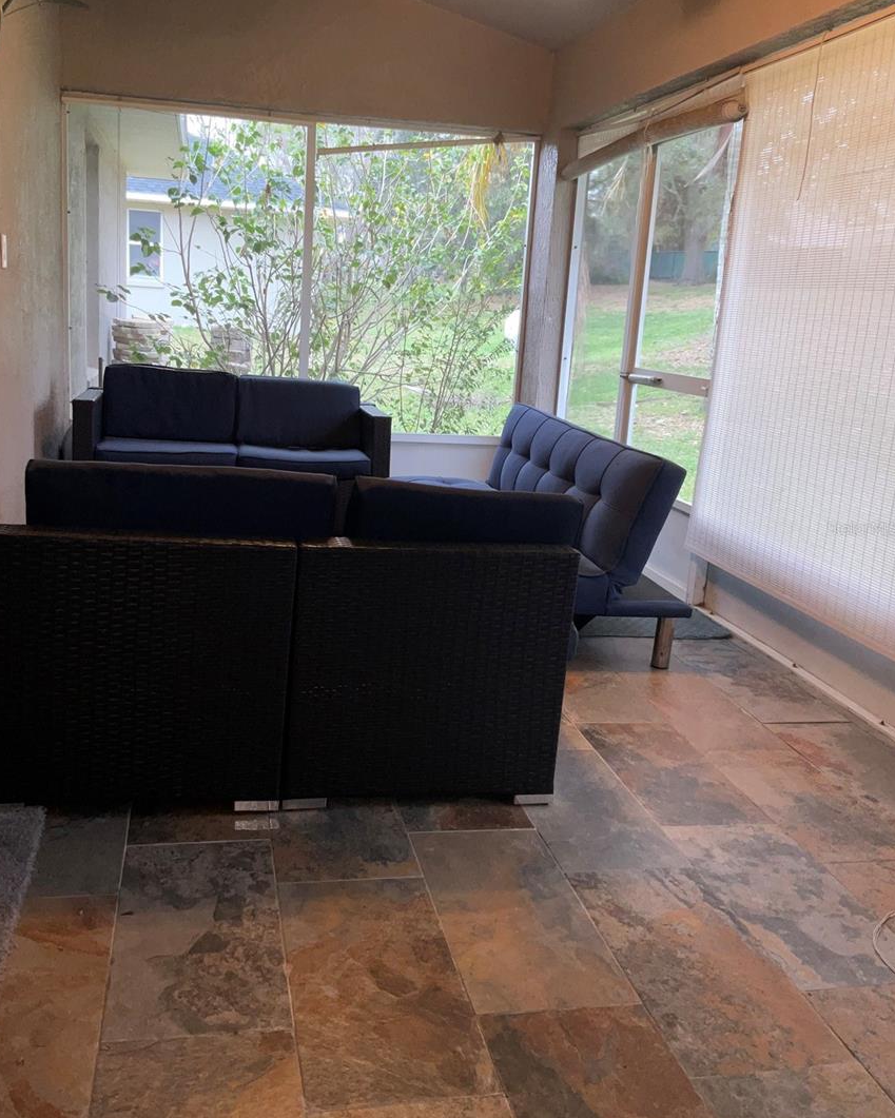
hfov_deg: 45.8
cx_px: 428
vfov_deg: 55.6
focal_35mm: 32
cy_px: 528
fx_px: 1059
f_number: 1.8
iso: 25
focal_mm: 3
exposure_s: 1/60
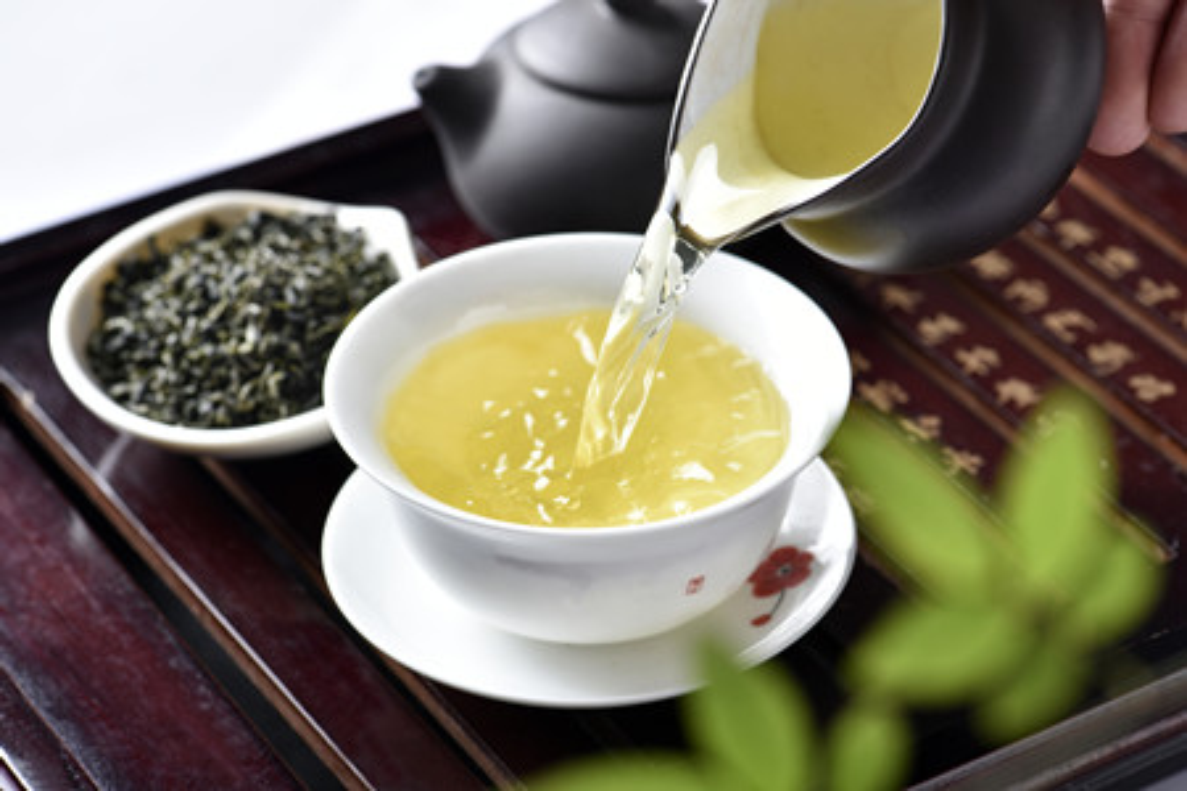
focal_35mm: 105
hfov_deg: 19.5
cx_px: 594
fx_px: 3462
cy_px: 396
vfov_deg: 13.0
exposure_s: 1/160
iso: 125
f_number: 9
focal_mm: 105
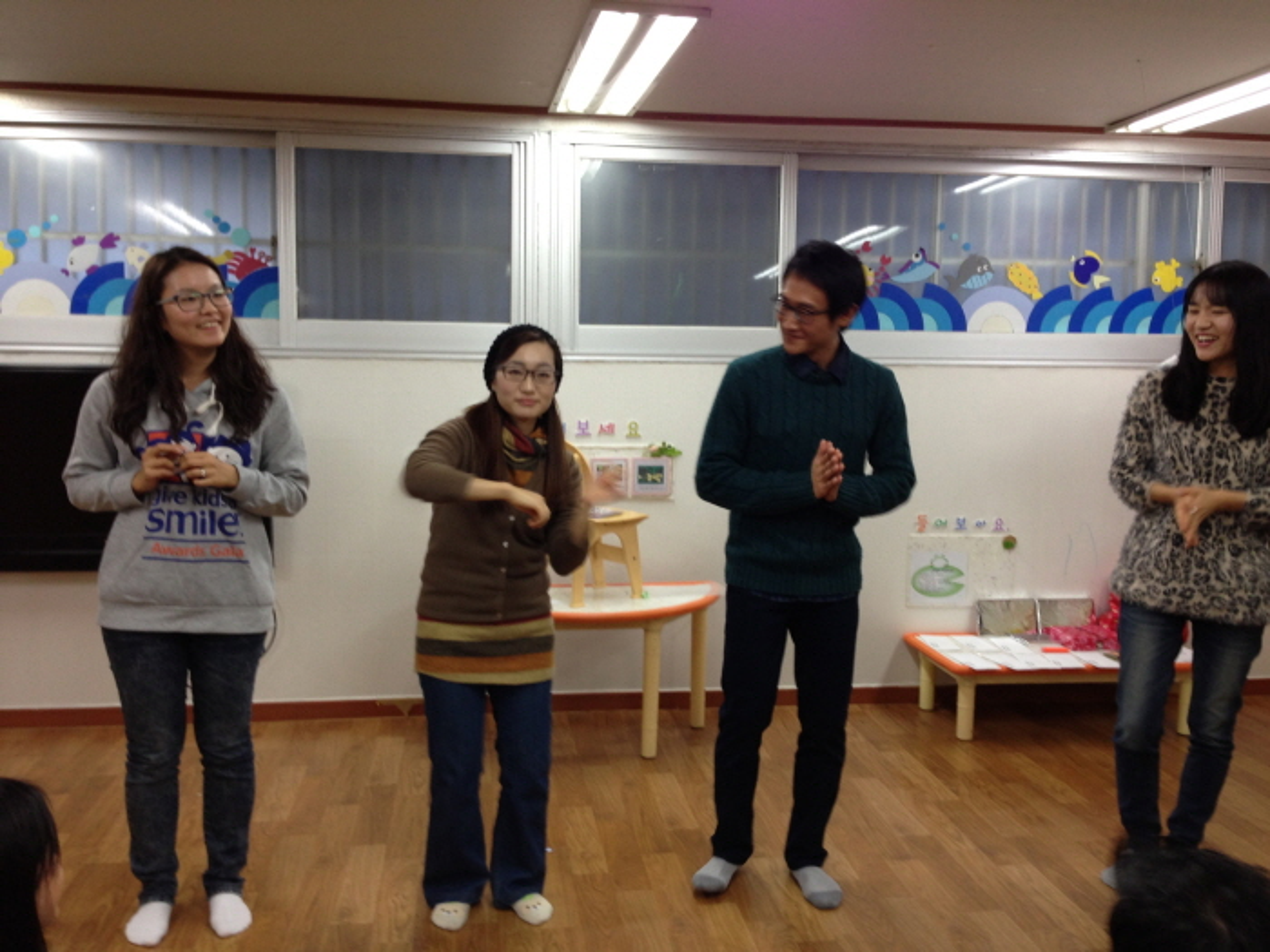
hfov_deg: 55.4
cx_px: 635
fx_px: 1211
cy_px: 476
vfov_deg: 42.9
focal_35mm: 33
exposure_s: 1/20
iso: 64
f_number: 2.4
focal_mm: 4.13
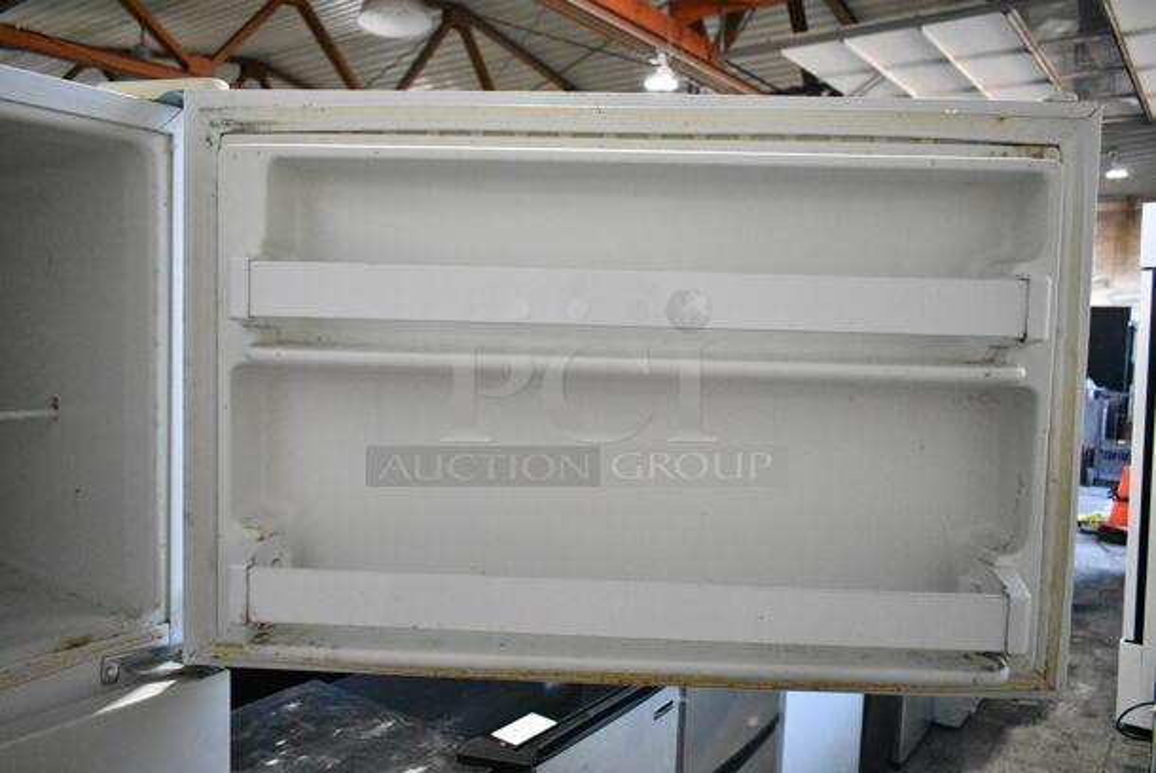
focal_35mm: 27
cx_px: 578
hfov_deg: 67.3
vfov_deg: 48.0
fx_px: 868
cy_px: 386
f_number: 3.5
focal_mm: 18
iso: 6400
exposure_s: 1/640
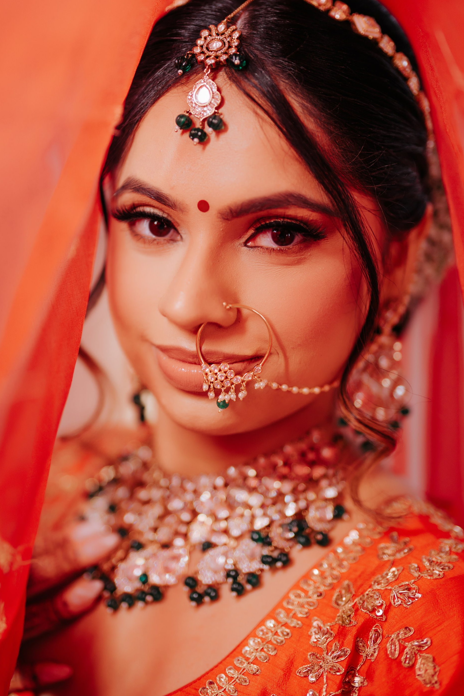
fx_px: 1334
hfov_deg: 19.7
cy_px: 308
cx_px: 207
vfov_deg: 29.2
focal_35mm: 69
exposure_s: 1/200
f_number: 1.2
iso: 125
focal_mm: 50
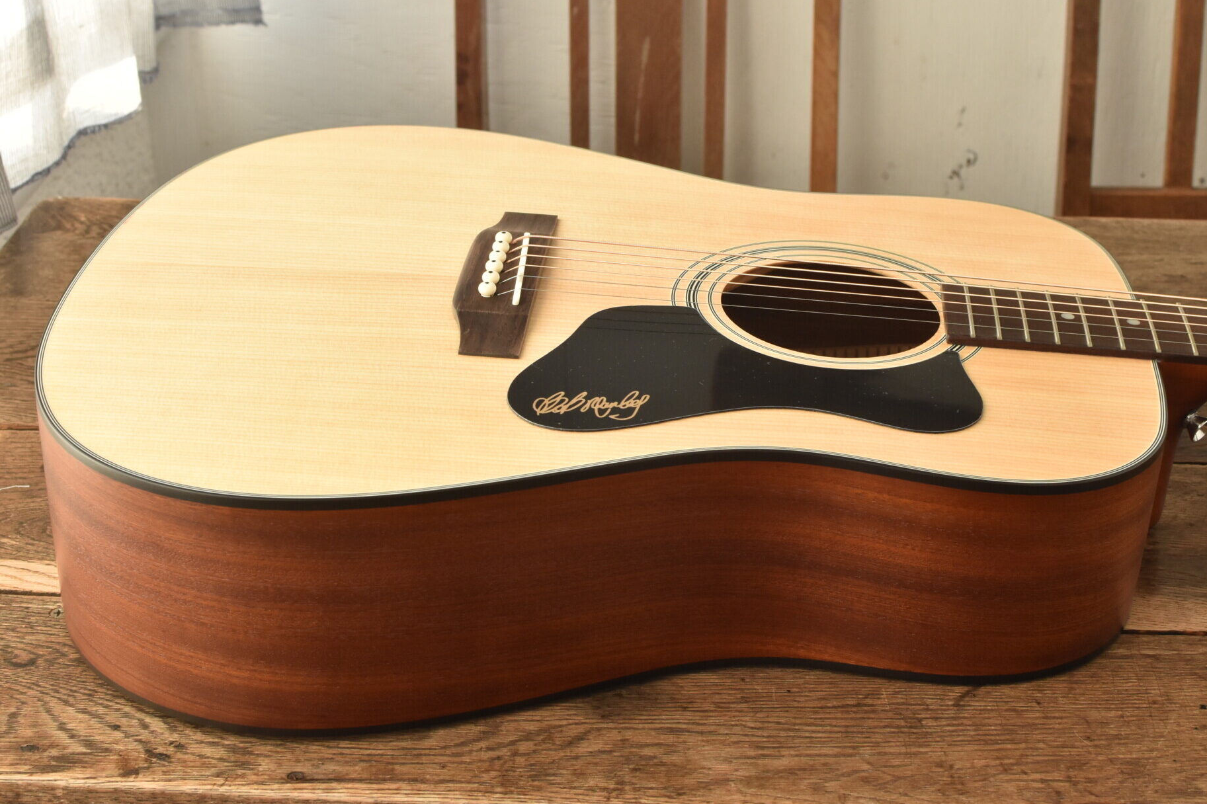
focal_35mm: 58
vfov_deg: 23.5
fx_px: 1929
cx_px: 608
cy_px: 379
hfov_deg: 34.7
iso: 1000
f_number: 8
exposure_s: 1/80
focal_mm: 35
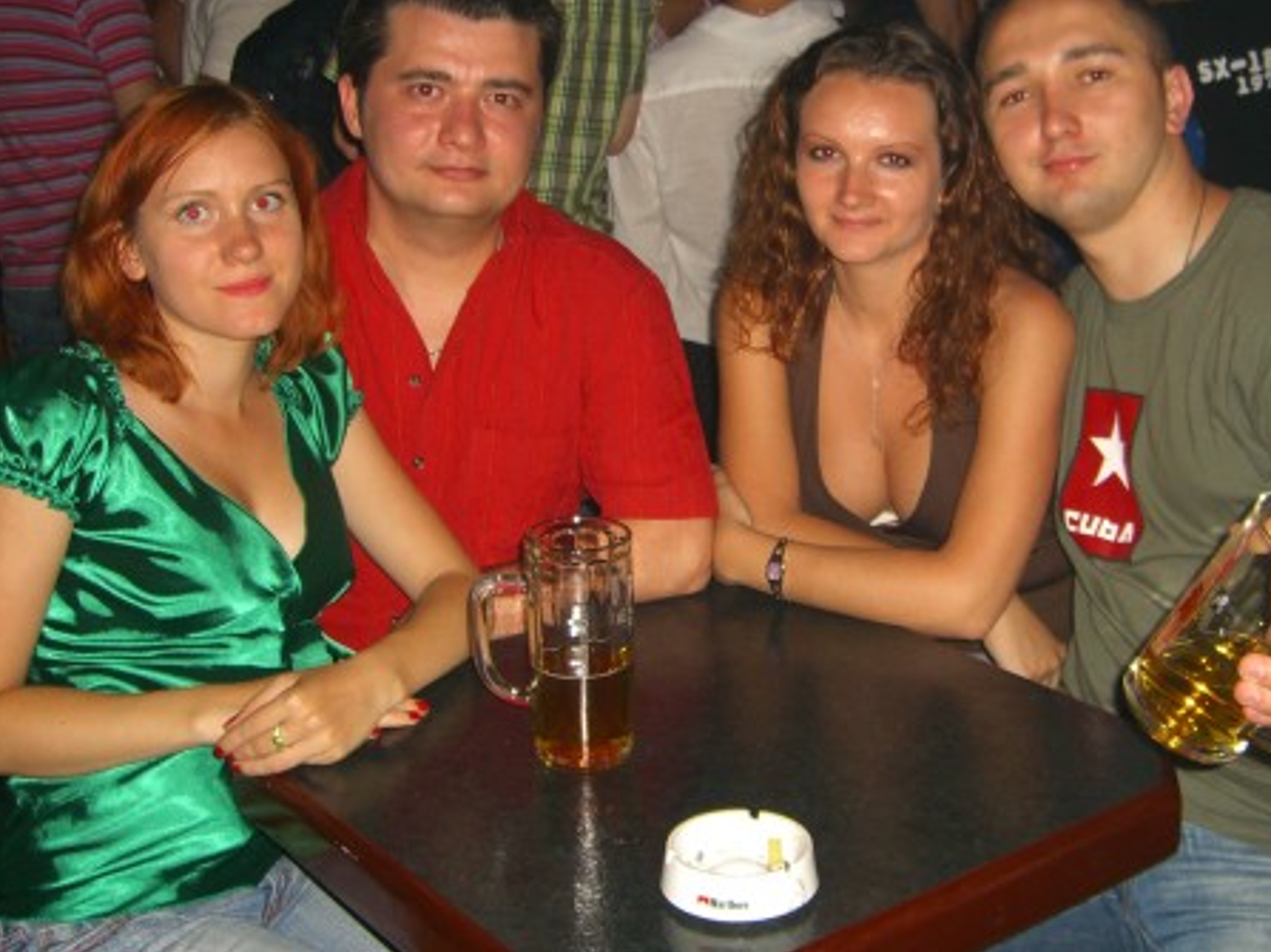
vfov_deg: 28.5
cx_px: 745
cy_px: 409
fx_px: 1872
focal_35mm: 51
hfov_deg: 37.4
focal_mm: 7.9
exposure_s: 1/60
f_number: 2.8
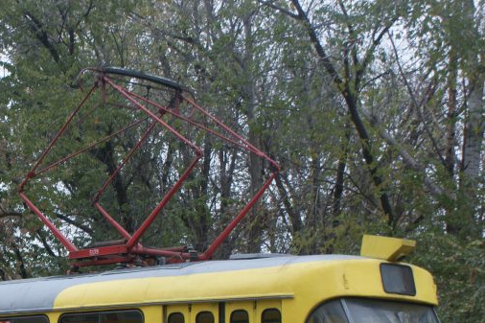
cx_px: 34
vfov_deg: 14.8
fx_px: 1226
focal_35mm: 91
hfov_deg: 21.8
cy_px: 311
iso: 125
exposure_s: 1/50
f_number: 5
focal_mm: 30
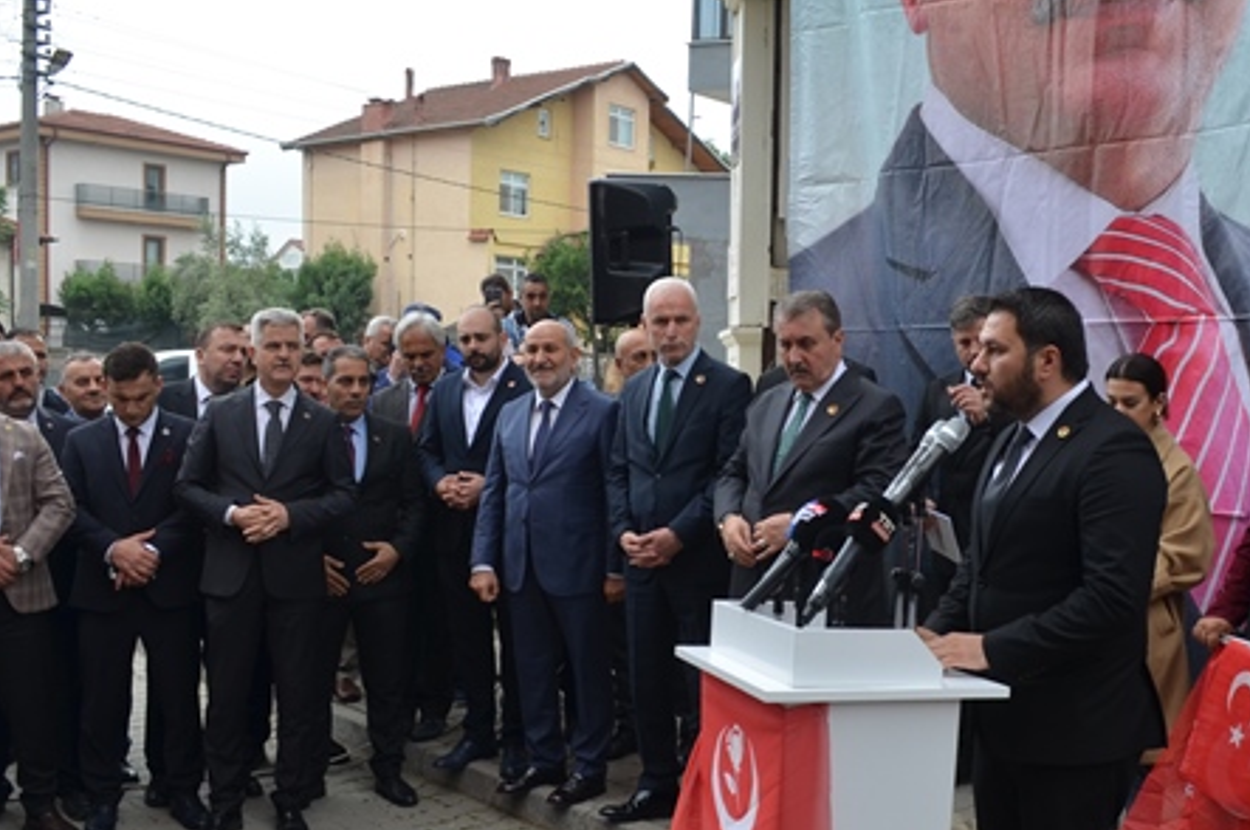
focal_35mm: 39
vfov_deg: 34.1
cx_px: 773
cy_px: 443
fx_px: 1352
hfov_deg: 49.2
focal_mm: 18
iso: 200
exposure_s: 1/160
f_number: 6.3
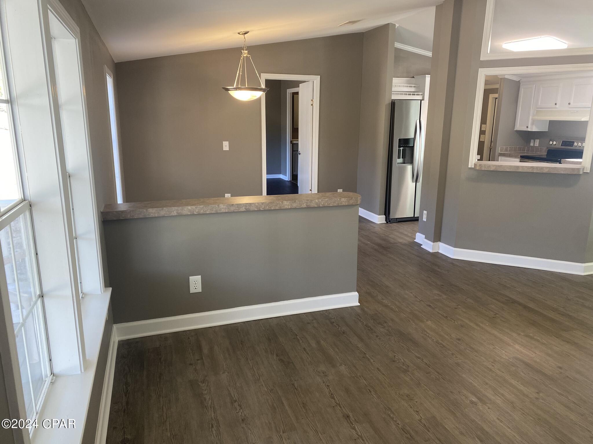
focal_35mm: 26
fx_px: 445
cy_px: 222
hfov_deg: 67.3
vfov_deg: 53.1
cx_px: 296
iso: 64
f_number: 1.8
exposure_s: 1/60
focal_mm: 4.25
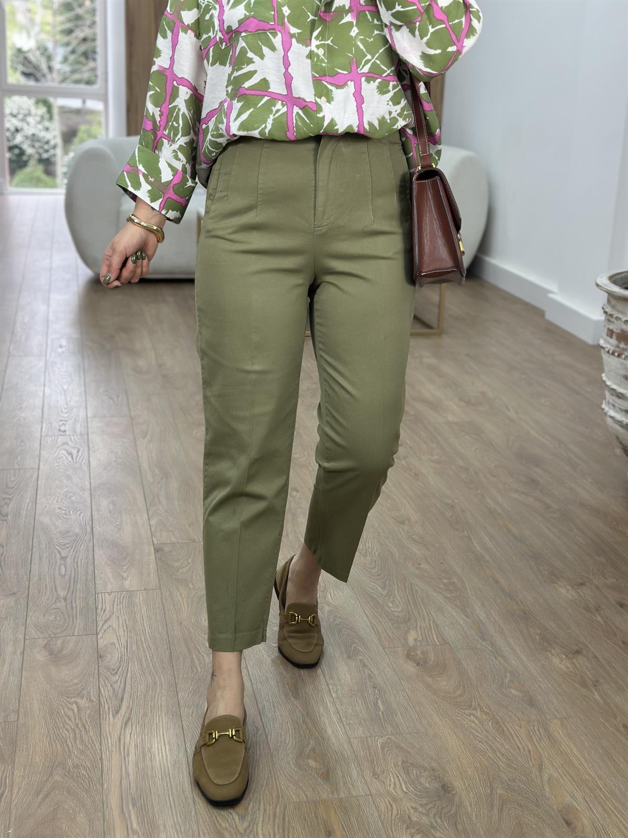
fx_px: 1161
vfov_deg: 39.7
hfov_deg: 30.3
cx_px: 314
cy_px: 419
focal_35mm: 48
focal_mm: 6.86
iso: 80
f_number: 1.78
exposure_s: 1/100
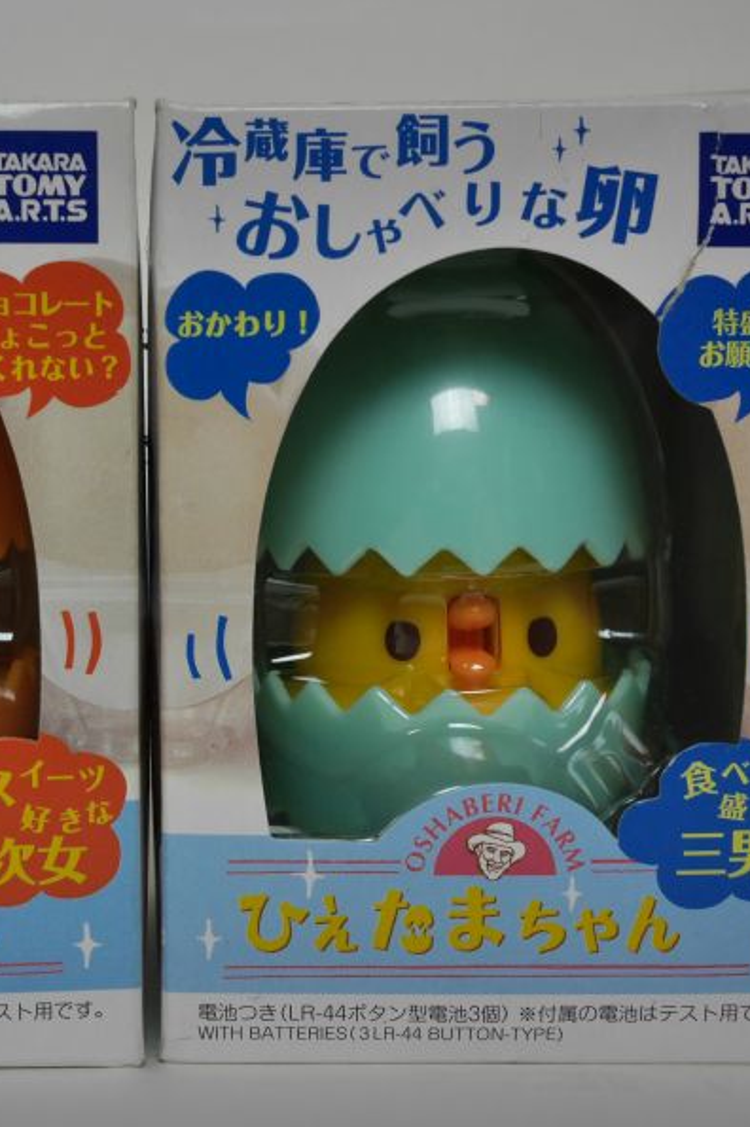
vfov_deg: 35.7
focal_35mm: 56
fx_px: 1752
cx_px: 138
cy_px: 562
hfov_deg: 23.8
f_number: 8
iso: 800
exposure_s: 1/80
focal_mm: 20
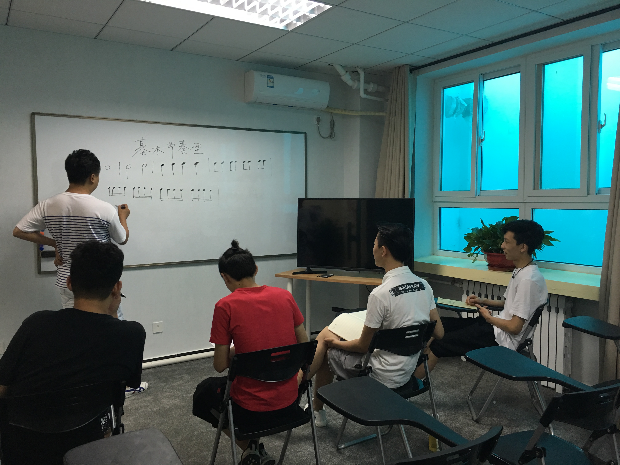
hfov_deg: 61.7
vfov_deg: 48.2
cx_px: 310
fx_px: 519
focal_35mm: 29
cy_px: 232
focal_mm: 4.15
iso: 50
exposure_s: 1/17
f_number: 2.2
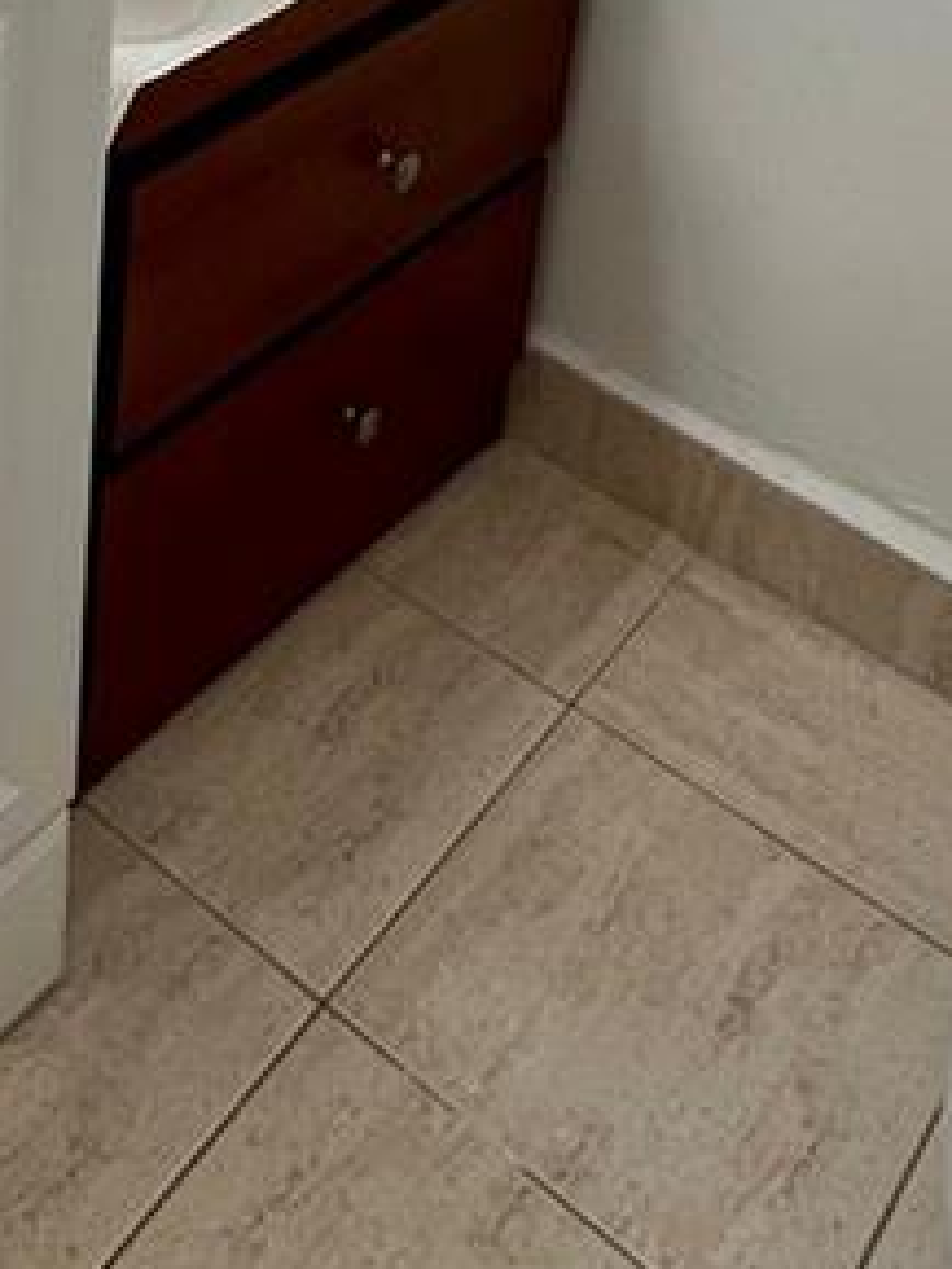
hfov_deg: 26.2
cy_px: -474
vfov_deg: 27.9
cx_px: 97
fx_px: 1979
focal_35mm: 54
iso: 125
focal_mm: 1.57
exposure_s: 1/120
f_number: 1.8
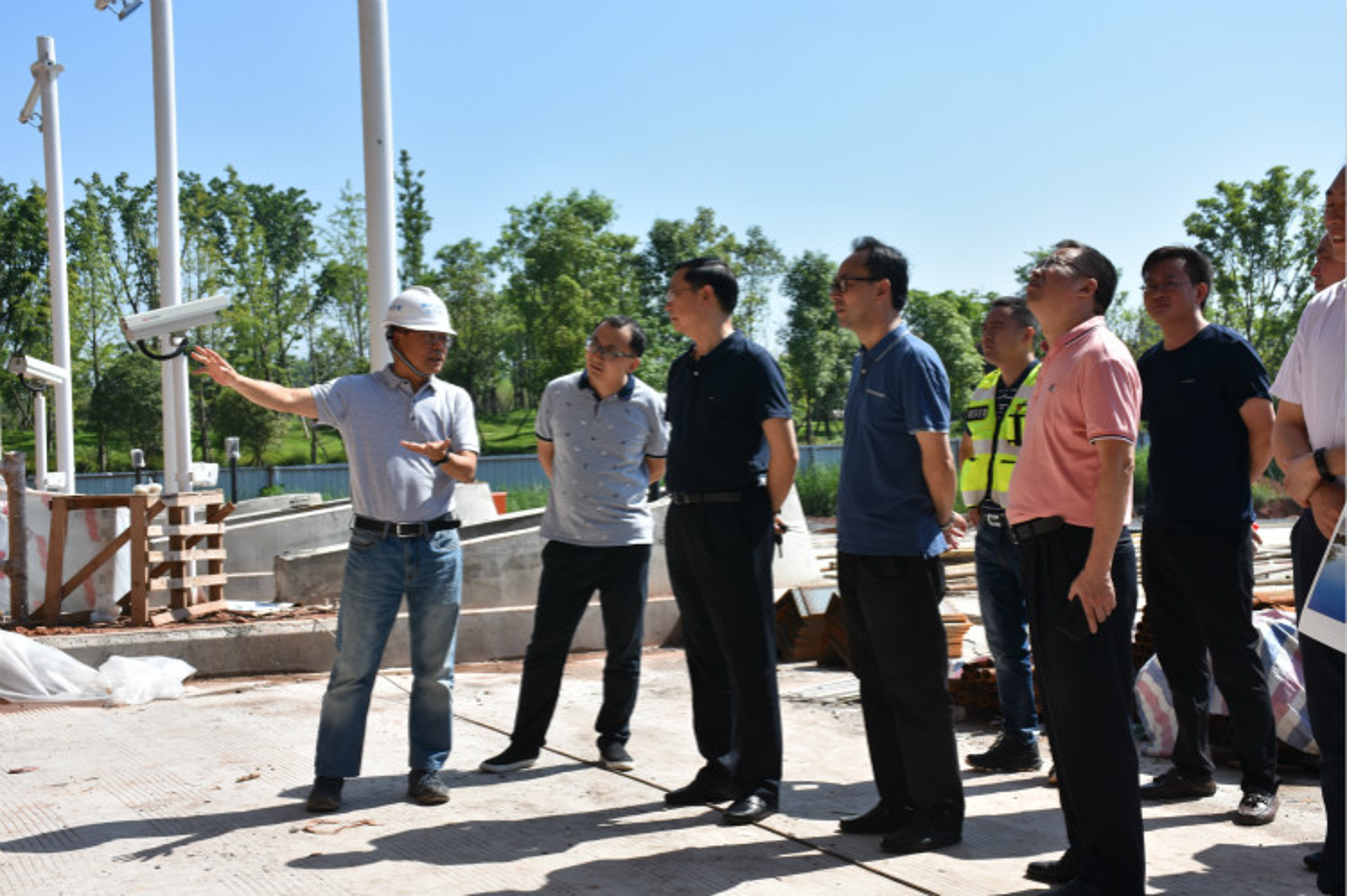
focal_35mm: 48
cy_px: 448
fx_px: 1795
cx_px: 674
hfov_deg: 41.1
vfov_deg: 28.0
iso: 180
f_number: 8
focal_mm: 32
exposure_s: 1/500
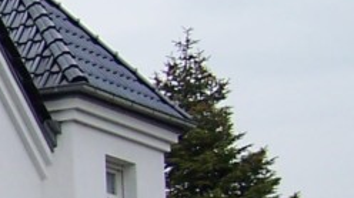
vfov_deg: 6.2
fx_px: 1819
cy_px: 303
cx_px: -451
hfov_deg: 9.9
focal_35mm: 194
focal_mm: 6.3
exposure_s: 1/180
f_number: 2.8
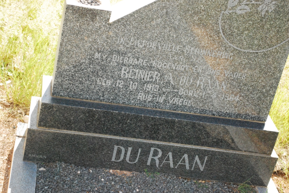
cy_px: 96
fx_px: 627
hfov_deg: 26.0
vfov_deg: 17.5
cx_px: 144
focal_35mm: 78
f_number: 5.6
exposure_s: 1/1000
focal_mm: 52
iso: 1600
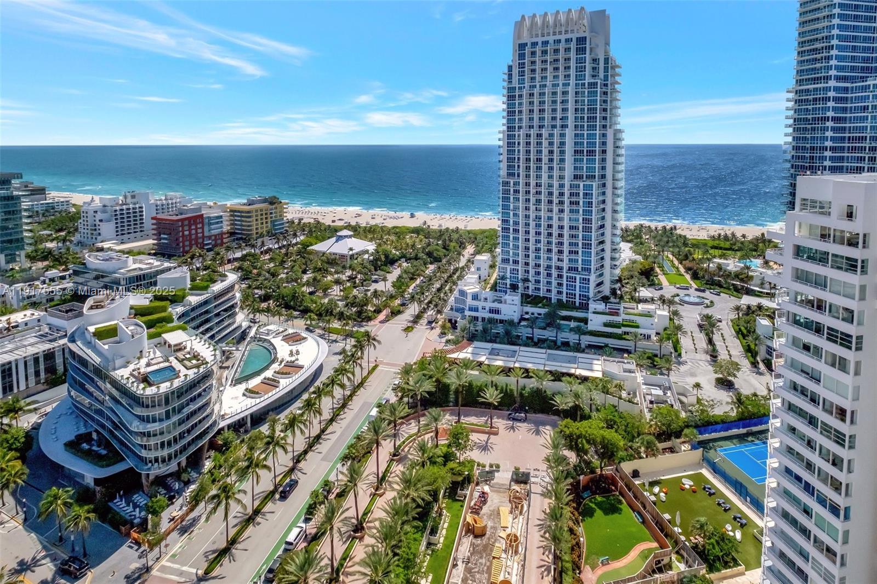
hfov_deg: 93.3
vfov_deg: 70.4
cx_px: 438
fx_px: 414
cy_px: 292
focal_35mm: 17
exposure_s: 1/8000
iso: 640
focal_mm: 11.5
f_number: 8
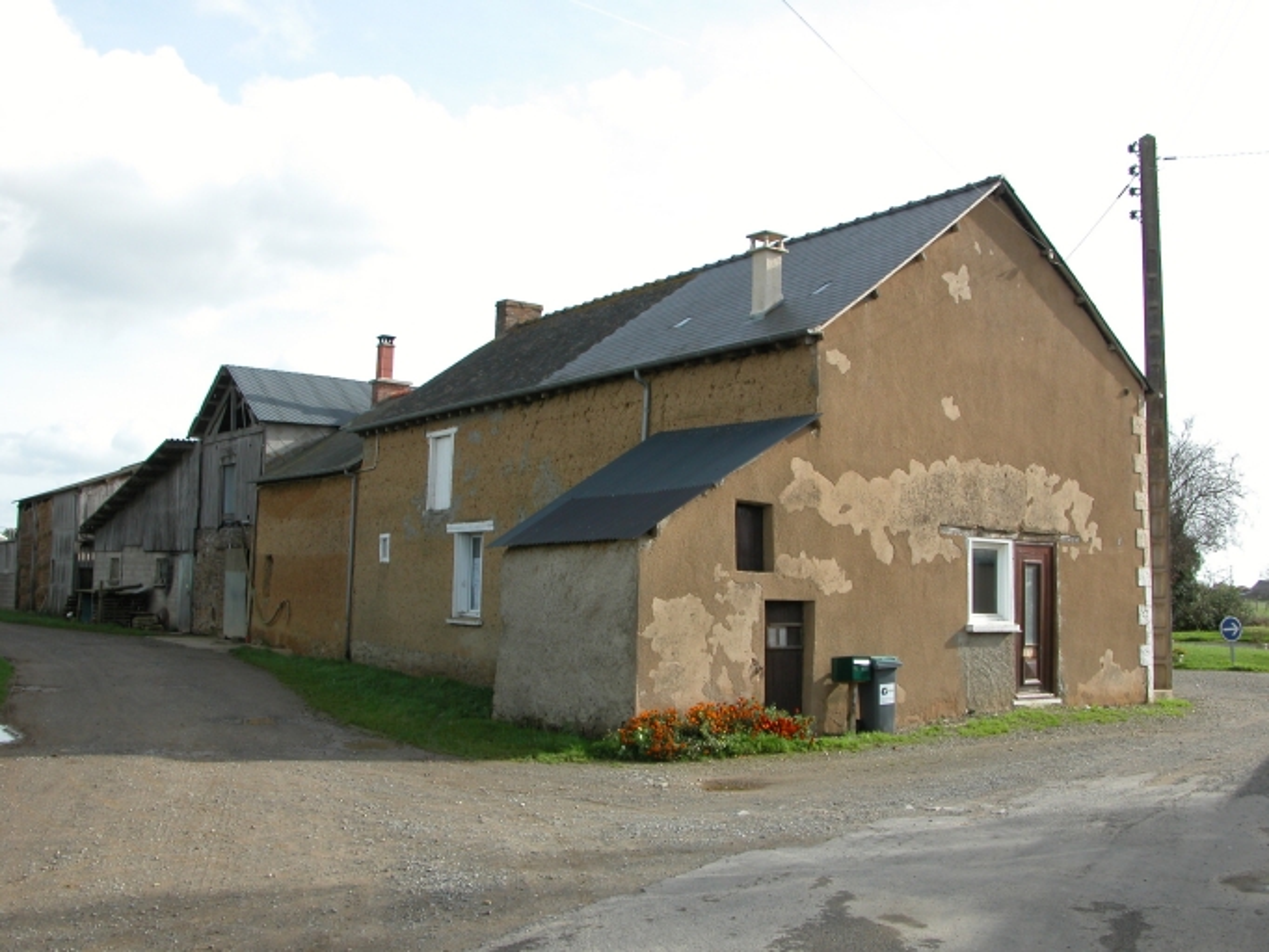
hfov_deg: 52.6
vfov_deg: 40.7
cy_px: 476
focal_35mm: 35
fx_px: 1284
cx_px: 634
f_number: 5.6
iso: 100
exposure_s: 1/216
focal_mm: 8.9
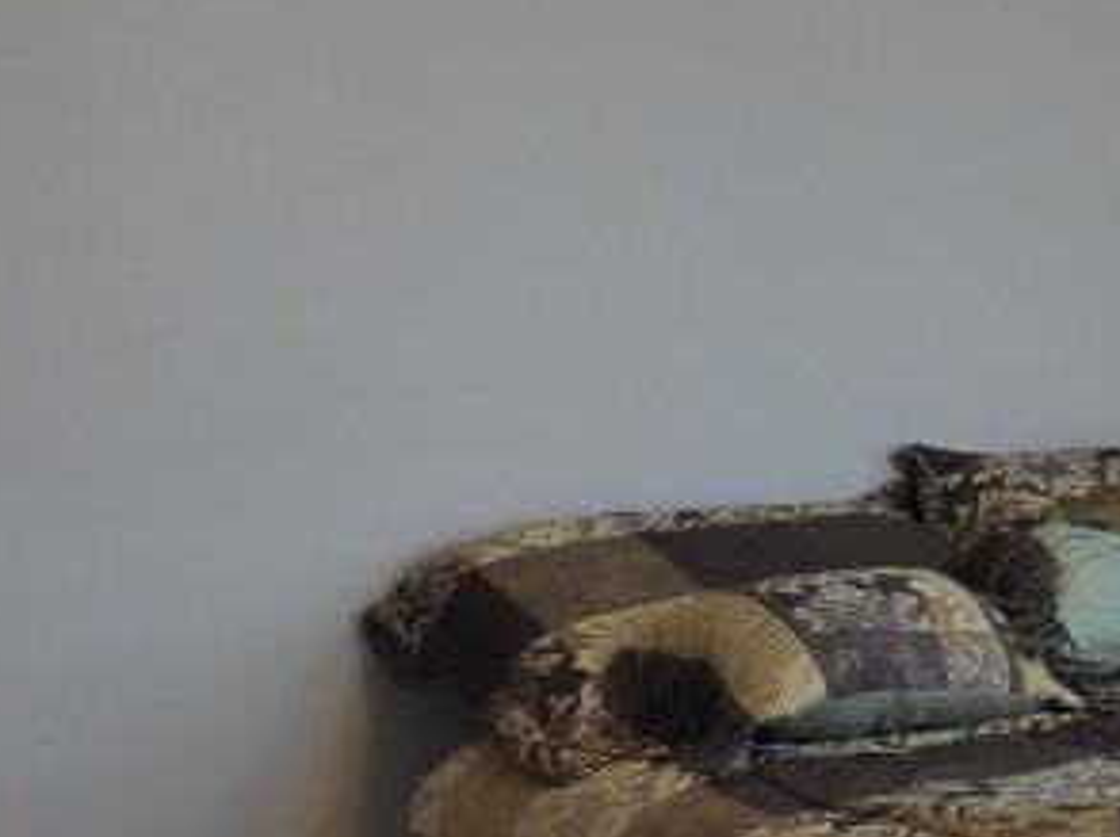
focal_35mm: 70
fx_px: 2262
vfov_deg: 20.8
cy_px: 654
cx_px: 1560
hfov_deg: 23.6
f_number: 2.8
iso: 400
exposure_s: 1/40
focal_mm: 3.58
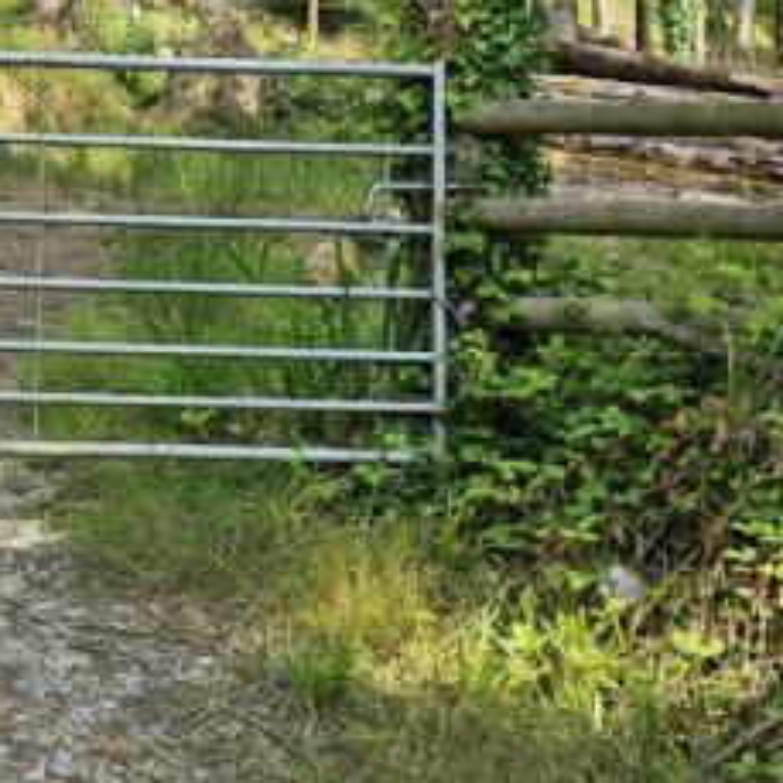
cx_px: -147
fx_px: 2329
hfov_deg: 18.2
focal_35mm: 91
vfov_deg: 18.3
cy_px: -85
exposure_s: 1/284
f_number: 1.7
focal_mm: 6.3
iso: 10
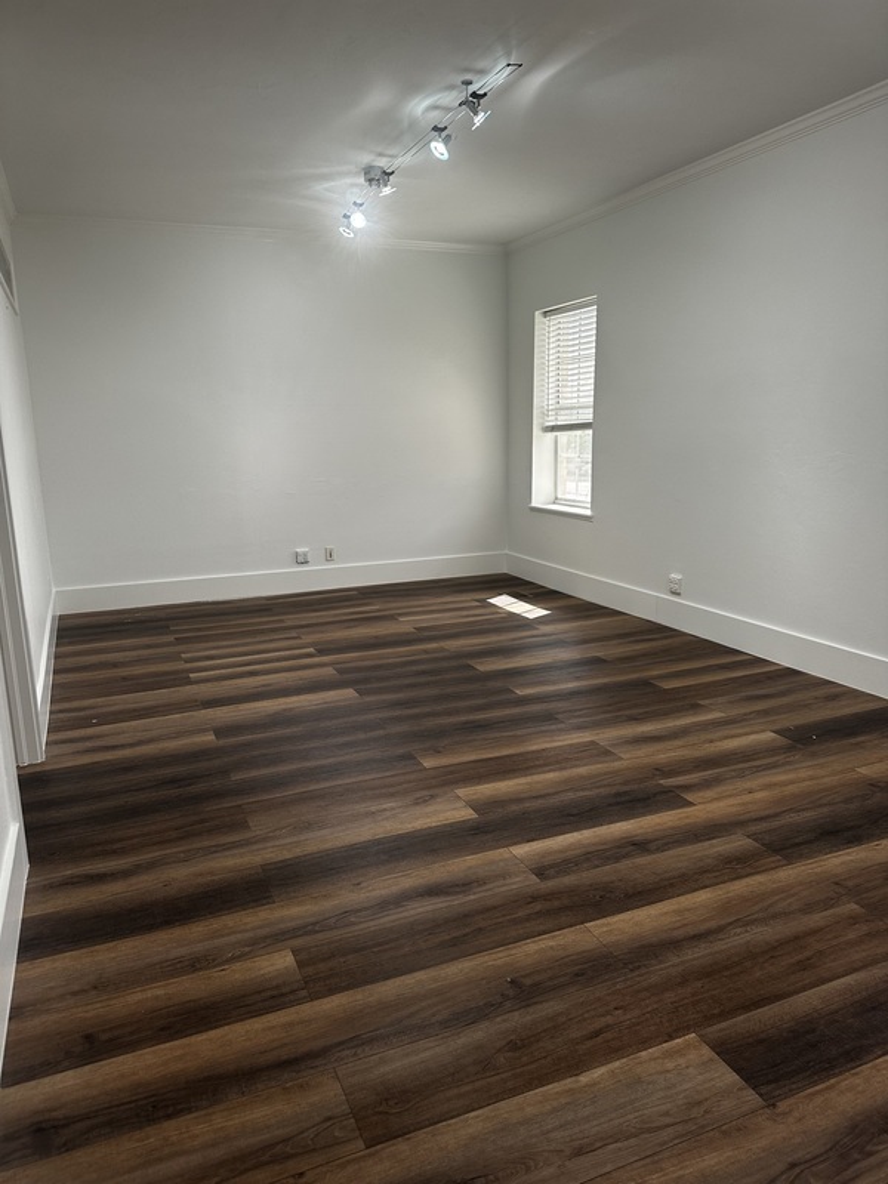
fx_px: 821
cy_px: 592
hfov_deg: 56.8
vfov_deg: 71.6
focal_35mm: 24
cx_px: 444
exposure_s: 1/60
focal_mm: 6.86
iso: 125
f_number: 1.78
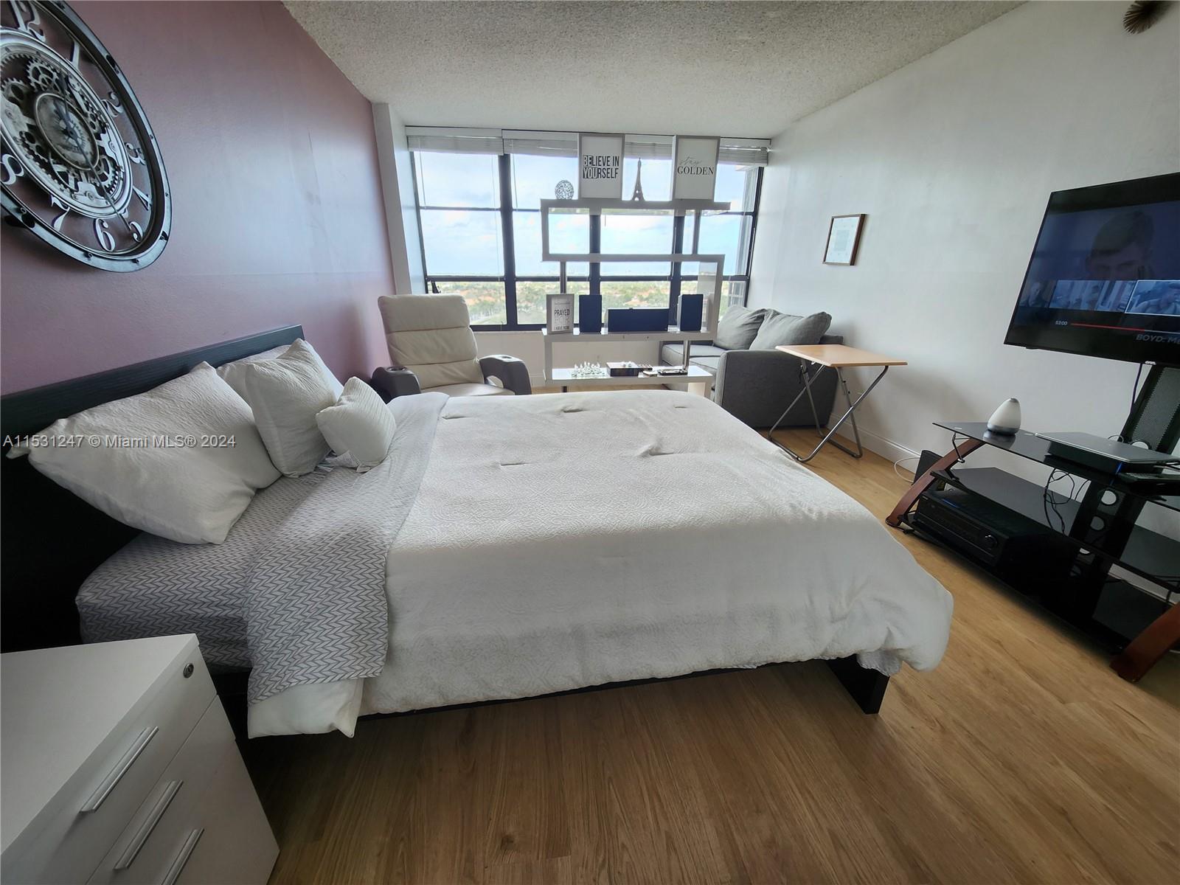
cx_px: 590
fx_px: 443
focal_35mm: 13
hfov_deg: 106.2
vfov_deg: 89.9
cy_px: 442
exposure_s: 1/60
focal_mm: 1.74
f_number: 2.2
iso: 40
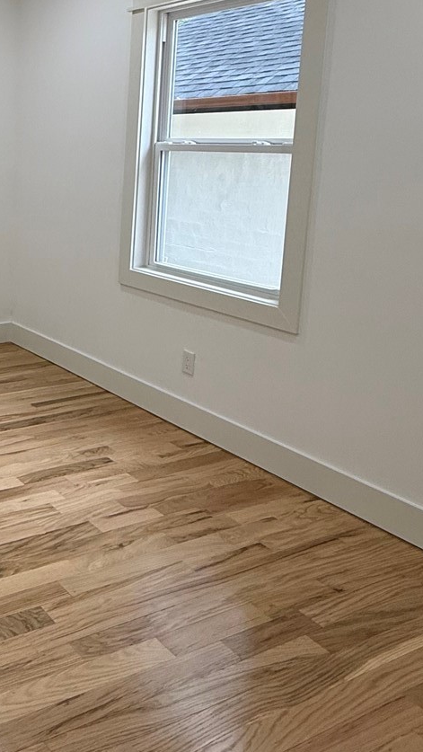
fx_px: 698
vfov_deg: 55.6
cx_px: -92
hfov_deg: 28.9
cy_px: 258
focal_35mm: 35
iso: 80
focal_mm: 2.22
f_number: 2.2
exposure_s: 1/120
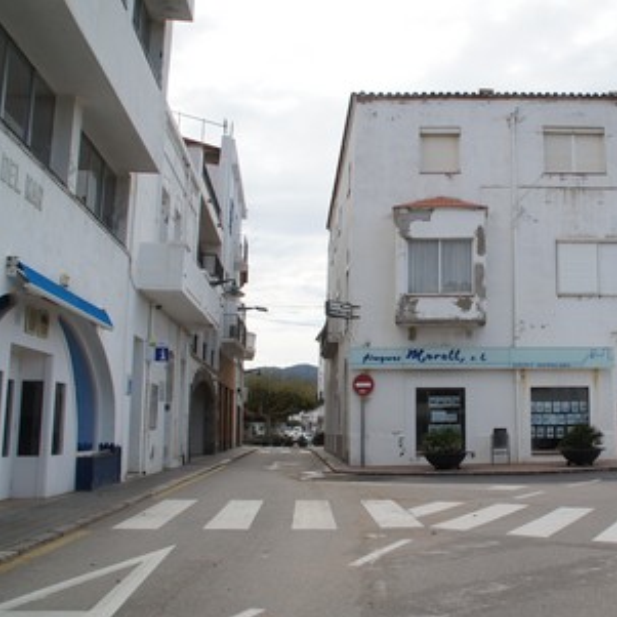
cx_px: 469
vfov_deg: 47.2
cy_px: 311
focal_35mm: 35
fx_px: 706
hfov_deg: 45.4
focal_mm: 18
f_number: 7.1
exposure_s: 1/250
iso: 100
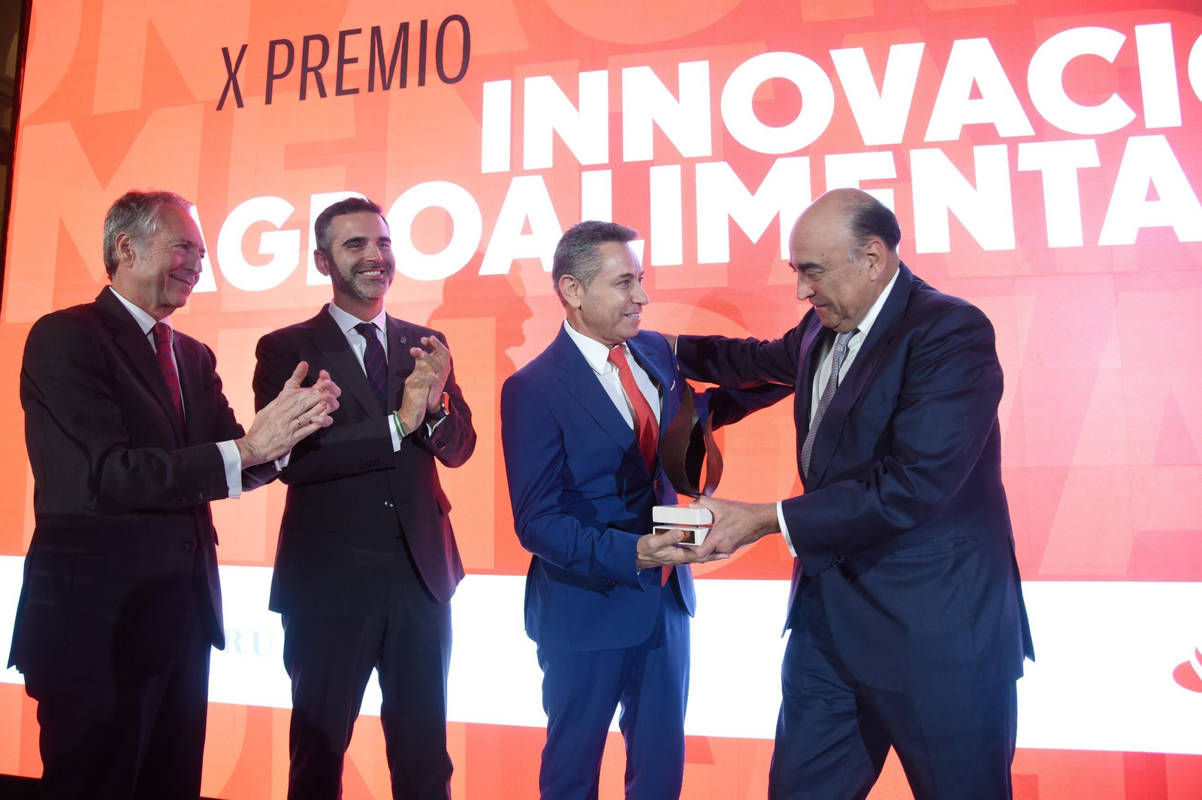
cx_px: 601
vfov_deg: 53.1
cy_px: 400
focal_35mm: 24
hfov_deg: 73.8
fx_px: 801
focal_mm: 24
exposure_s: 1/250
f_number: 4
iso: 2500
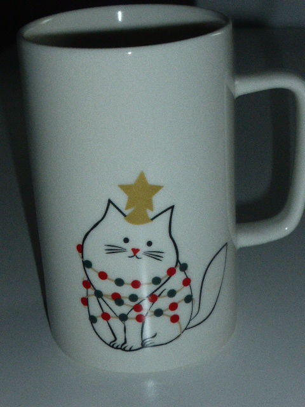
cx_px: 152
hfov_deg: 18.7
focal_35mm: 79
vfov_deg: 24.7
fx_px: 928
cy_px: 204
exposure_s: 1/60
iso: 640
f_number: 5
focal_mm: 13.3
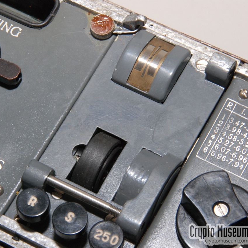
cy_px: 124
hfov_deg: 9.6
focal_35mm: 182
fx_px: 1472
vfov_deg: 9.6
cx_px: 94
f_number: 22
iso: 640
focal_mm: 95
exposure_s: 1/60
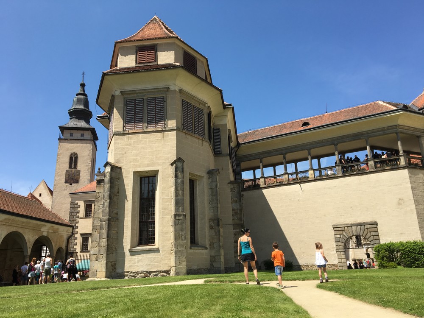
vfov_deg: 48.2
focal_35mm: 29
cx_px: 212
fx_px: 355
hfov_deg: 61.7
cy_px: 159
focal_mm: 4.15
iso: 25
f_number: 2.2
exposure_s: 1/1538
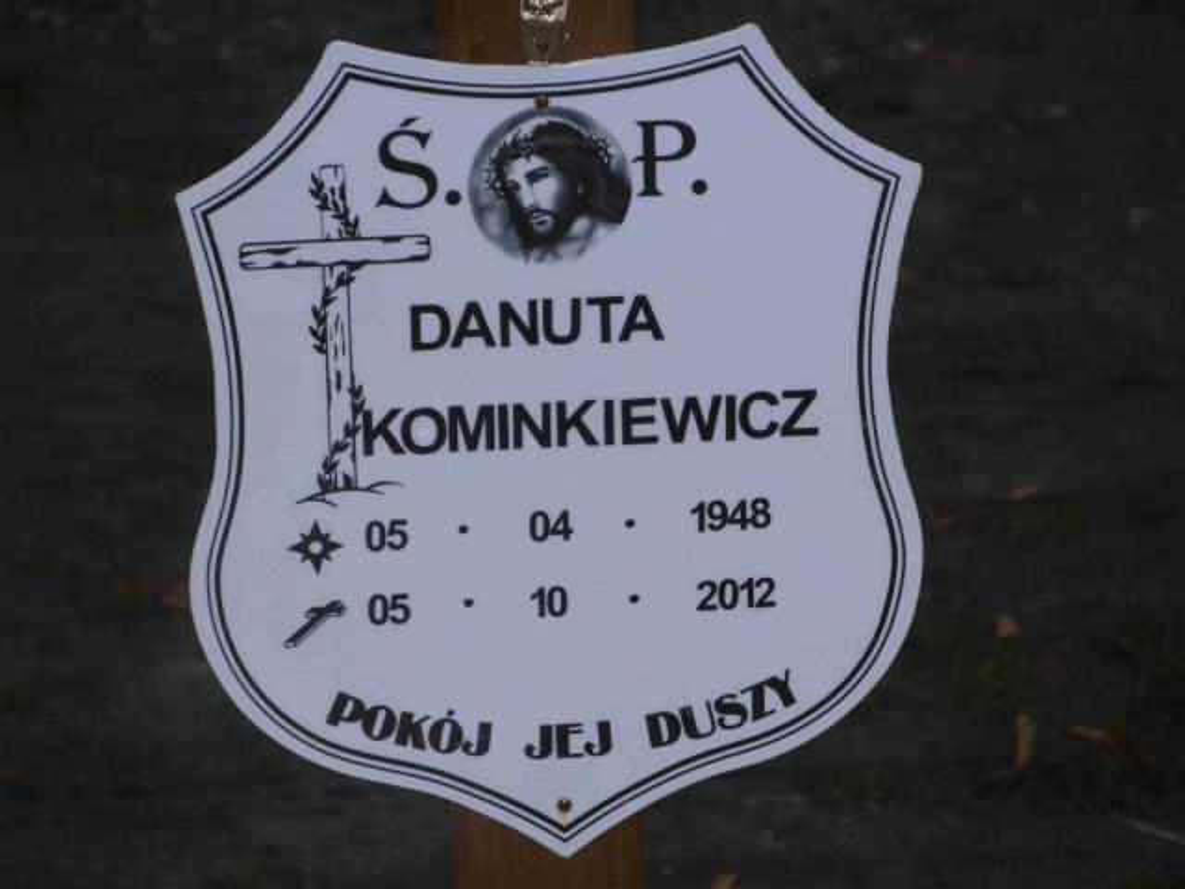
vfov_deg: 6.2
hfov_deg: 8.2
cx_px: 592
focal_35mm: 240
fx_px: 8216
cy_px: 444
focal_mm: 42.54
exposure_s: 1/200
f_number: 5.7
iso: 125
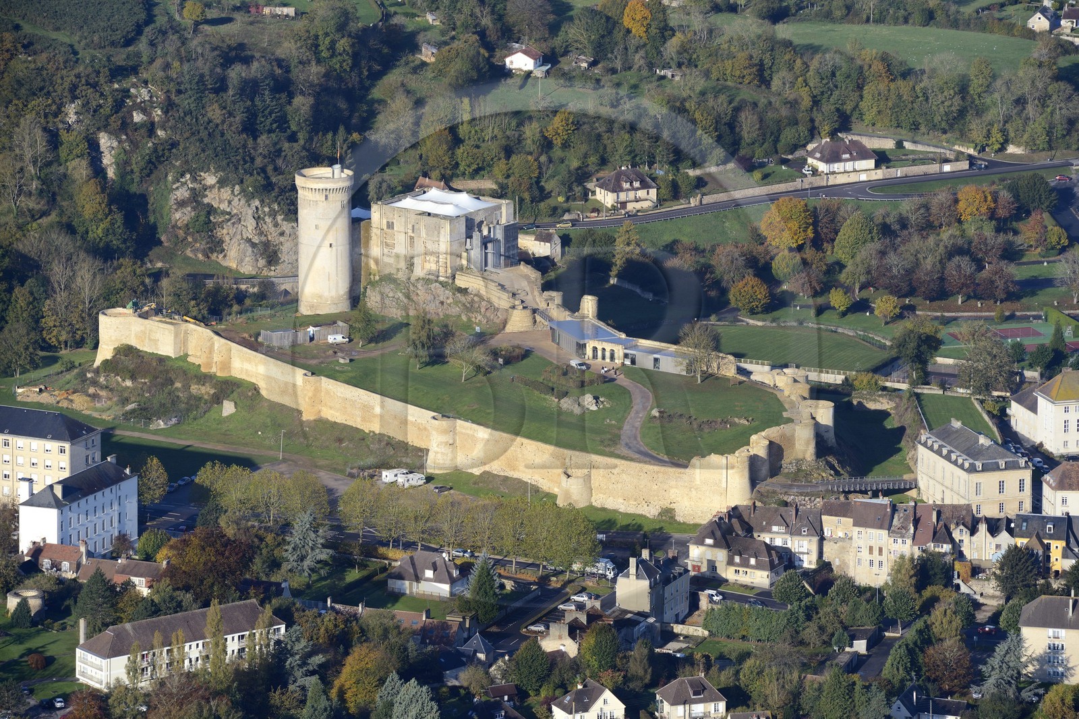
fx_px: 5993
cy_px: 360
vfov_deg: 6.9
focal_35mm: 200
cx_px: 540
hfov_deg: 10.3
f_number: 10
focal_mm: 200
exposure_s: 1/800
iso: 400
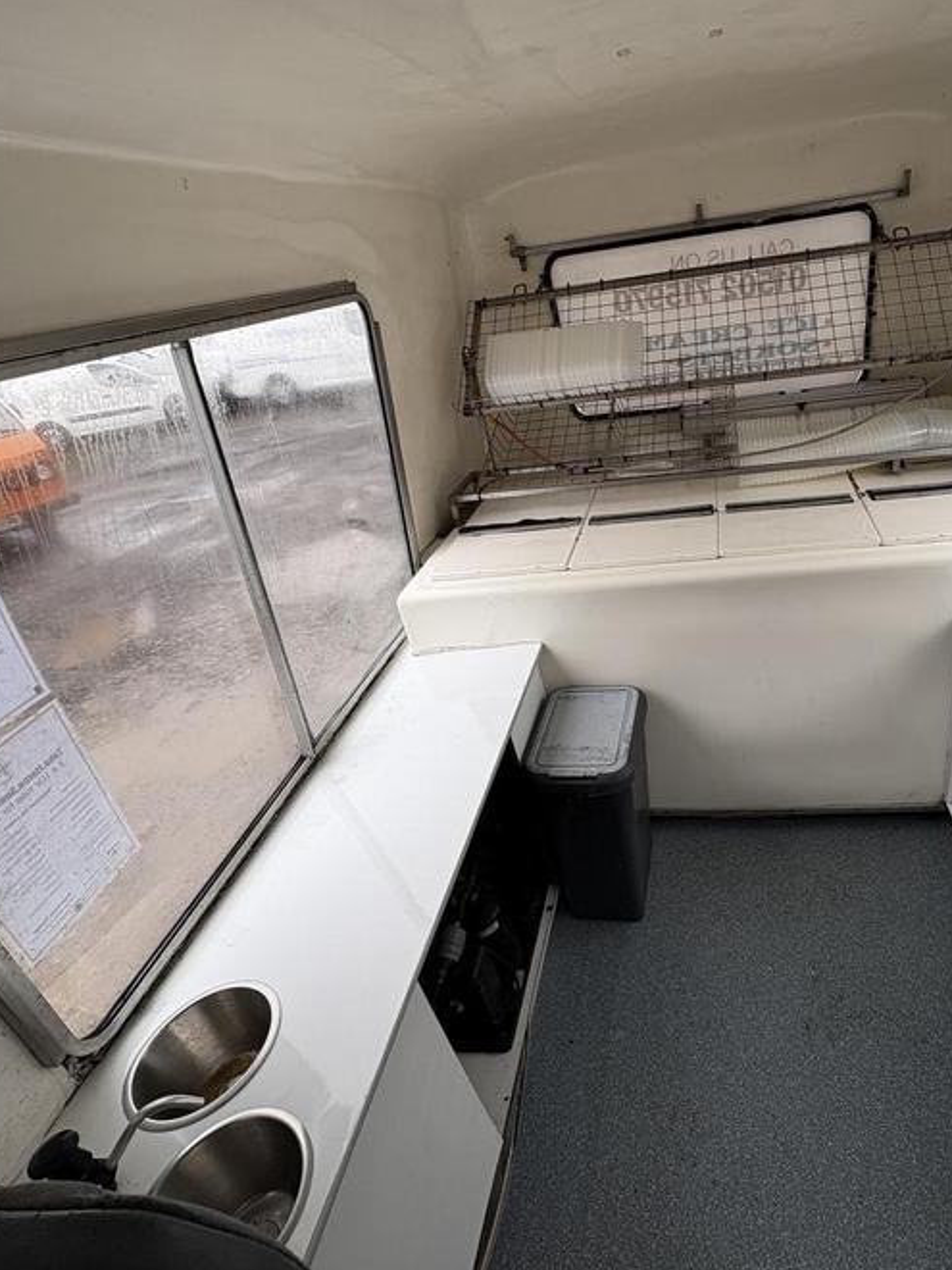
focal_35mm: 19
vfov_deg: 84.7
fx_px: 697
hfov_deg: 67.2
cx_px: 619
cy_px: 639
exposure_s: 1/99
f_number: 2.2
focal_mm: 2.22
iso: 50
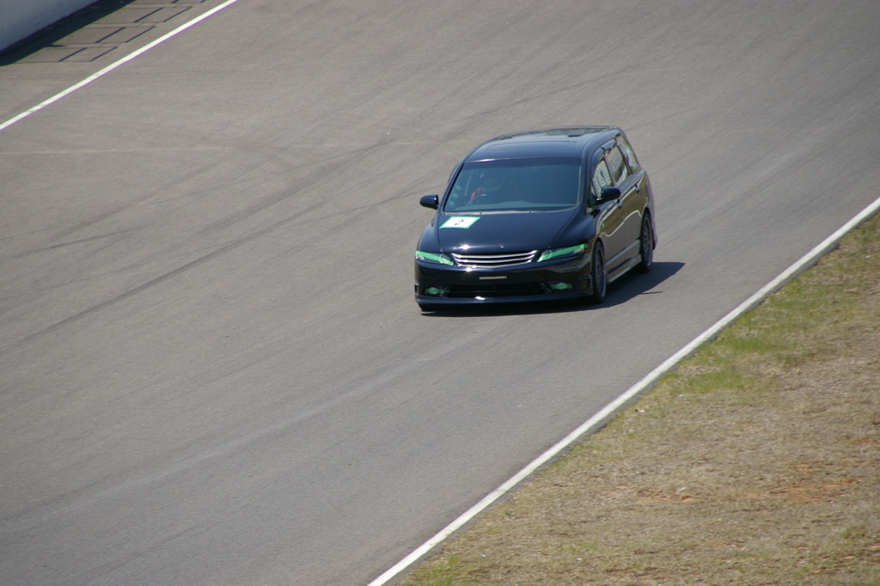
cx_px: 440
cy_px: 293
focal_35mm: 375
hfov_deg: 5.5
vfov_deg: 3.7
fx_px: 9163
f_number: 8
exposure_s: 1/500
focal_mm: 250
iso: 200
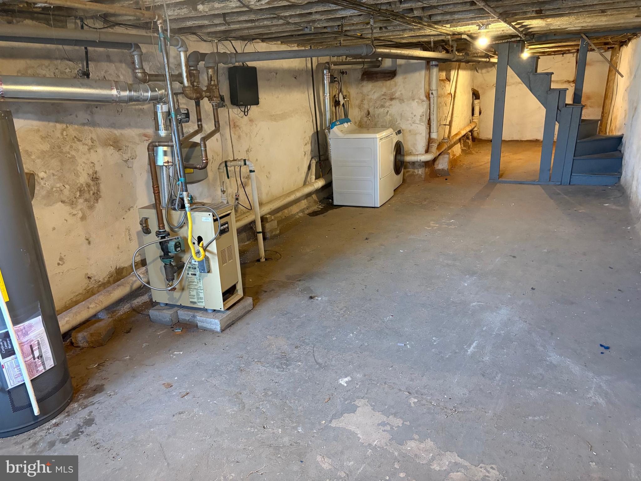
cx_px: 320
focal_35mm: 26
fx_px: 481
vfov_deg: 53.1
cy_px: 240
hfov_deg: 67.3
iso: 400
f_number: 1.6
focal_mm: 5.96
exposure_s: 1/40
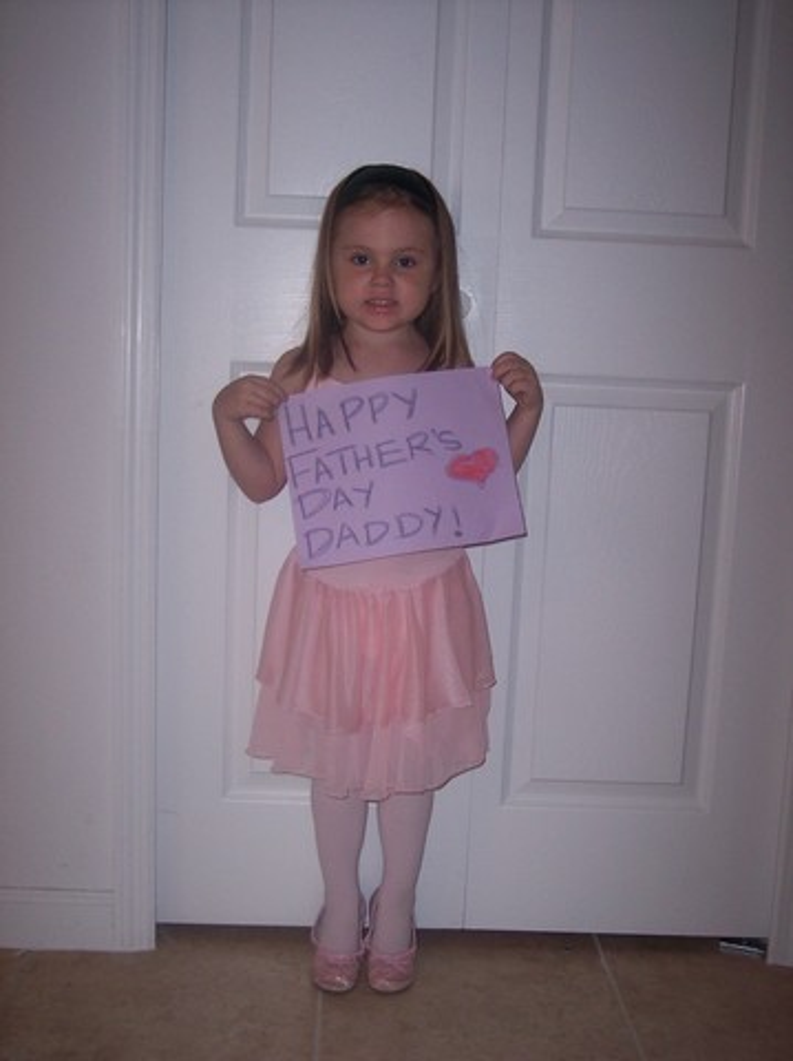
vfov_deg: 49.0
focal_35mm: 38
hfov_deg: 37.7
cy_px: 530
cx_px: 396
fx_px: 1163
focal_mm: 8
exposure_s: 1/30
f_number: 2.8
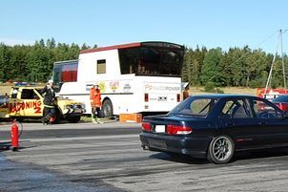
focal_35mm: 70
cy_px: 138
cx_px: 290
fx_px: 560
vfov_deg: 19.3
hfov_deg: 27.2
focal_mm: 22
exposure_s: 1/320
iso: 200
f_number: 9
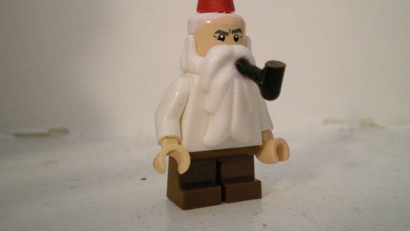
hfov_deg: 44.5
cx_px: 222
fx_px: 500
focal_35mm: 46
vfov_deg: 25.7
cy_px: 67
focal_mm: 6.3
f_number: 3.1
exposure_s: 1/8
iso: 381
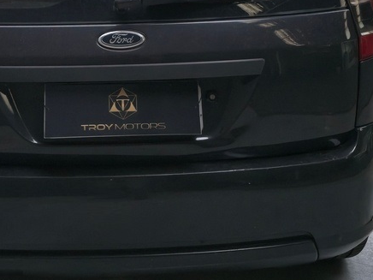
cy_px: 45
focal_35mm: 54
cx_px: 121
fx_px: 582
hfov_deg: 35.2
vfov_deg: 26.4
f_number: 1.7
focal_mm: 6.3
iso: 400
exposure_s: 1/40
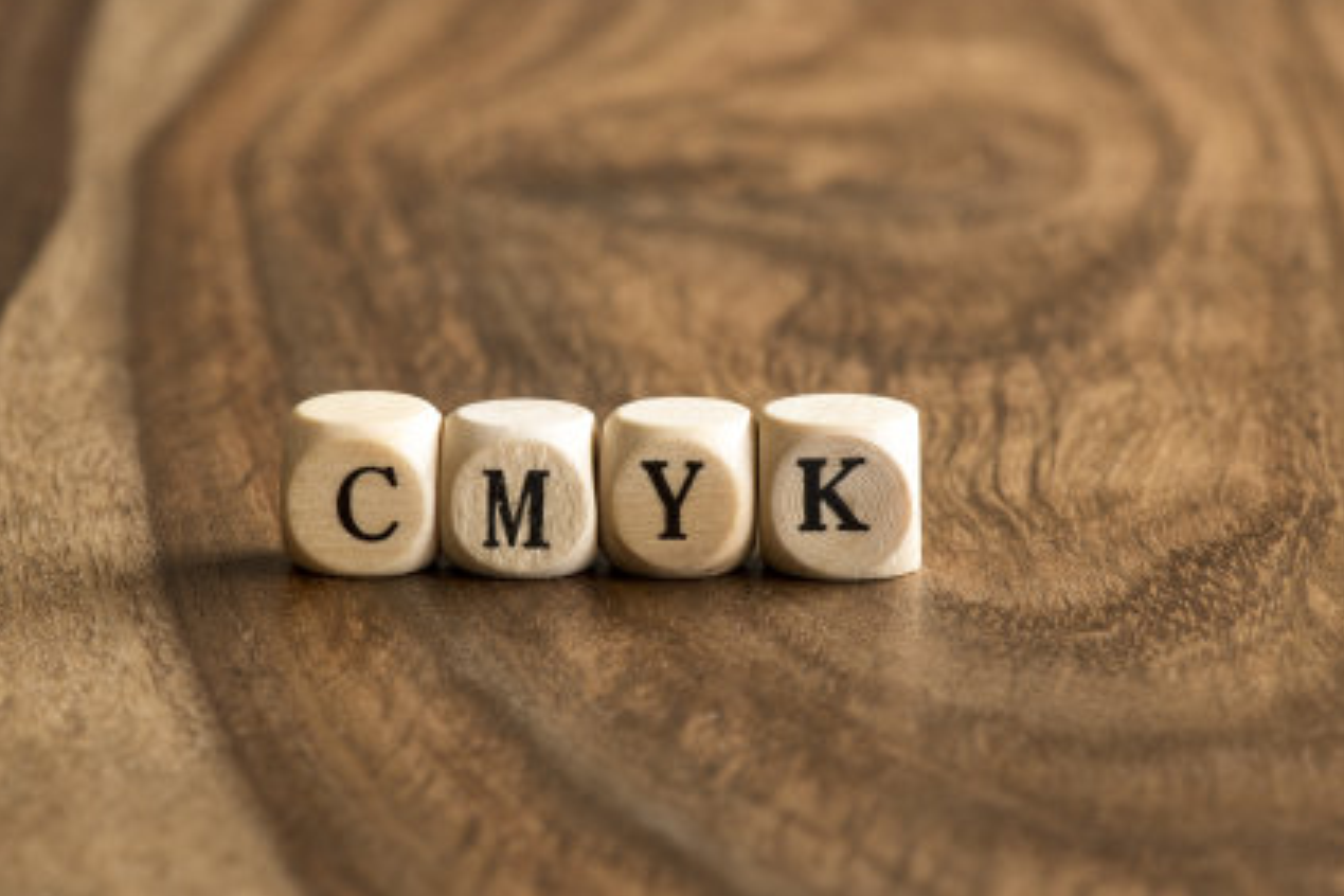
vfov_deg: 9.0
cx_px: 604
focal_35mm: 152
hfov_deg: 13.5
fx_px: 5674
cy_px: 451
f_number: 16
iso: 50
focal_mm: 105
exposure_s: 1
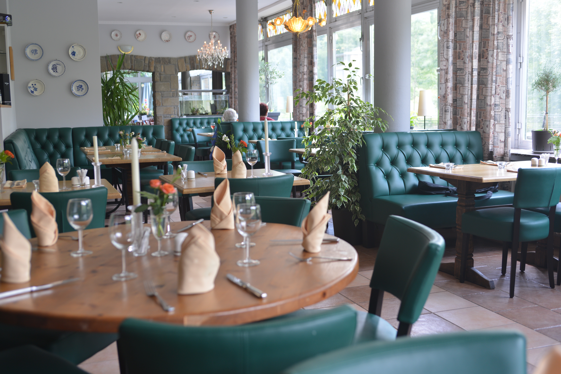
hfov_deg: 48.4
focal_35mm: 40
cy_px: 187
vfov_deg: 33.4
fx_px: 623
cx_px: 280
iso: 250
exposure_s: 1/50
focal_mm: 40
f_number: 3.5
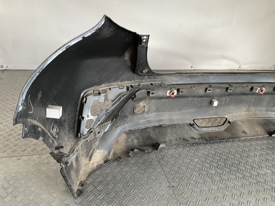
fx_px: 230
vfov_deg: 48.2
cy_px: 103
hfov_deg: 61.7
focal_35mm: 29
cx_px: 138
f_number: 1.8
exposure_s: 1/50
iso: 100
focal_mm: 3
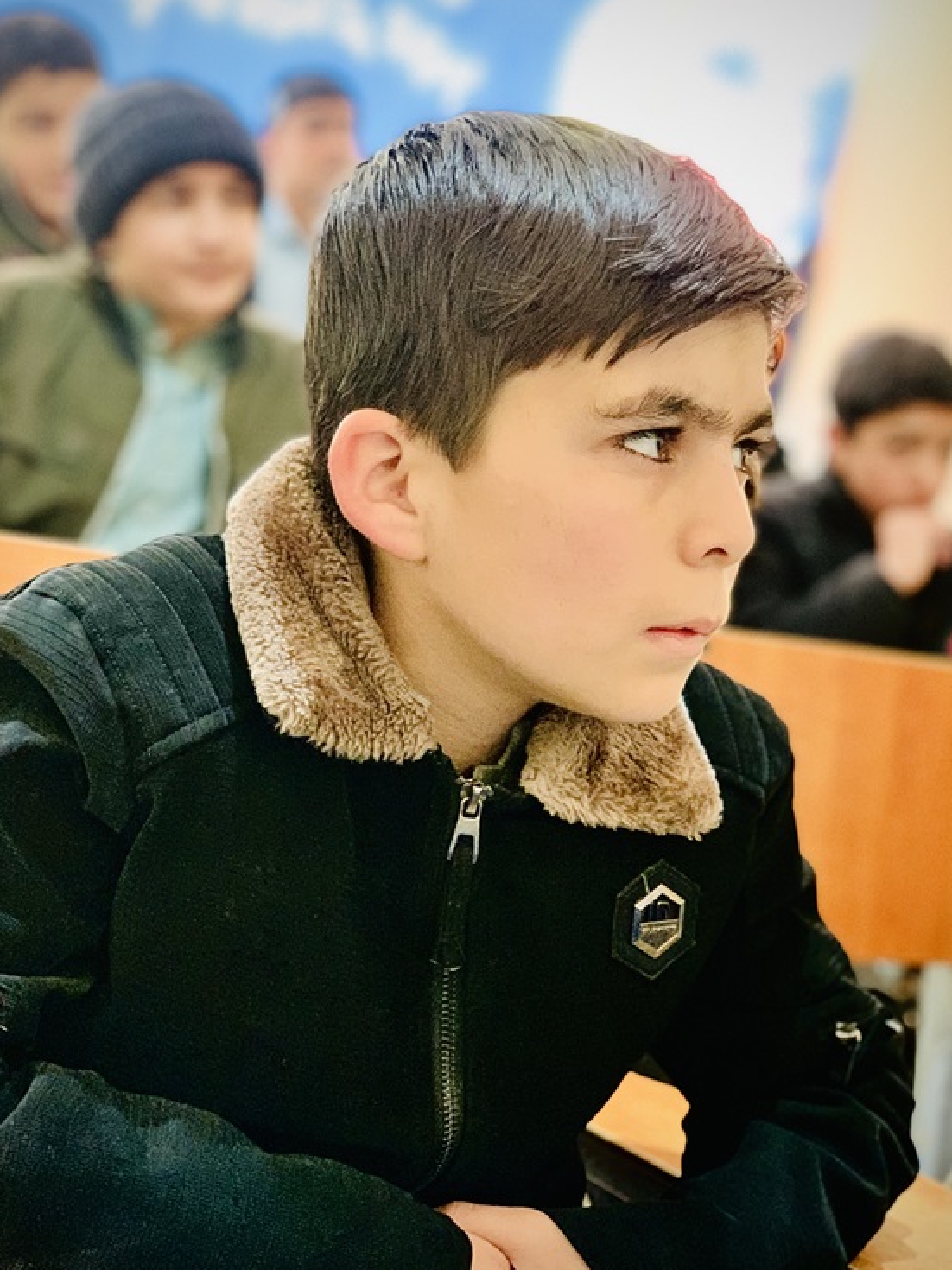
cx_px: 465
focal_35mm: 57
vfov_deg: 33.8
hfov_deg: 25.7
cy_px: 631
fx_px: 2091
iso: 400
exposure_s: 1/60
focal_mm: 6
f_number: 2.4
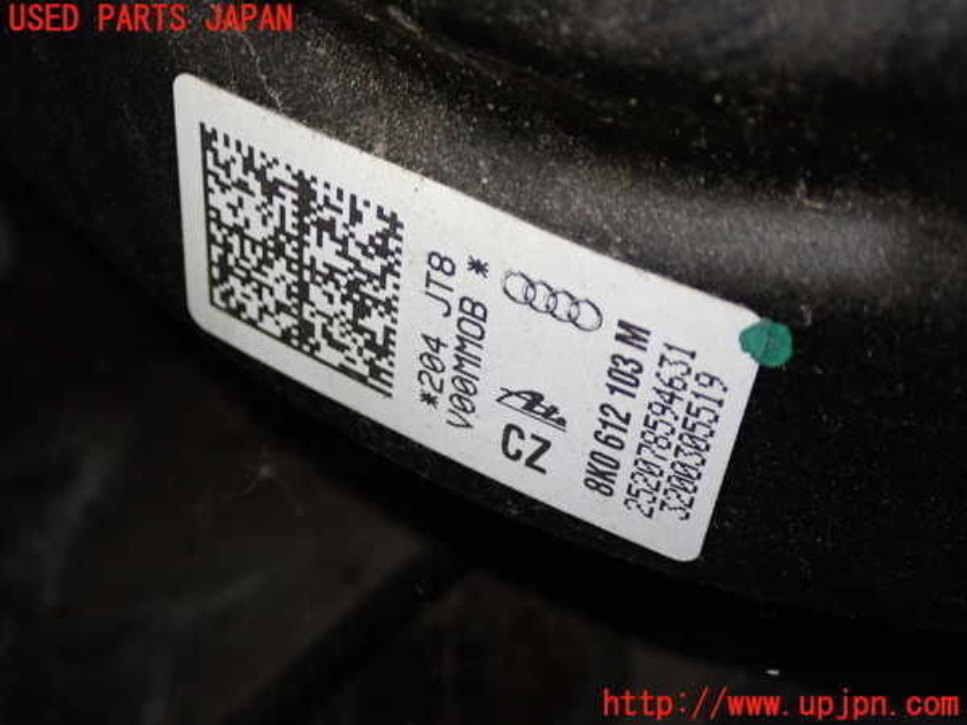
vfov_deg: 29.1
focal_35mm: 50
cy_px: 362
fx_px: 1397
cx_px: 484
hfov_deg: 38.2
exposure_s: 1/50
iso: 250
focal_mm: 9.01
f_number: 3.2
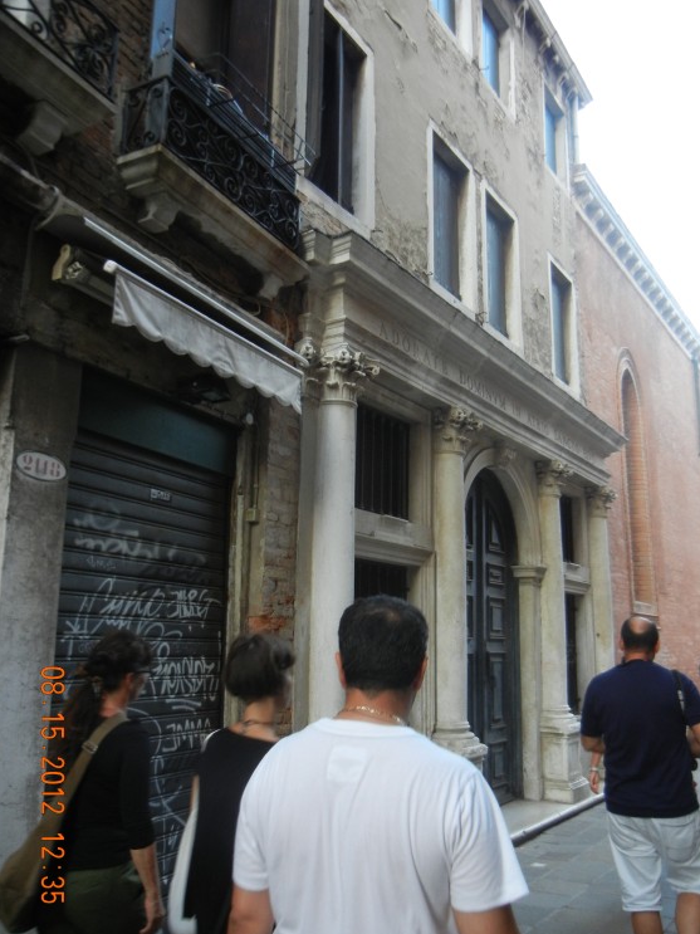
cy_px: 480
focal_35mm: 31
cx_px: 339
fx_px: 836
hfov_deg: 45.4
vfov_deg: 58.3
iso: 374
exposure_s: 1/55.4
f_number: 3.5
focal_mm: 5.4
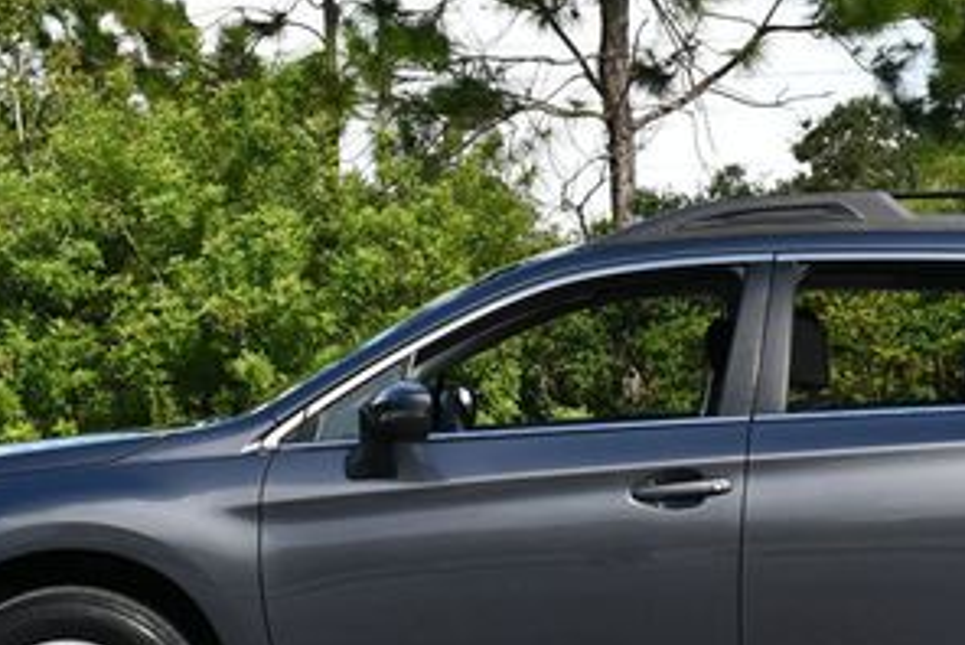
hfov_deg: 18.8
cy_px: 306
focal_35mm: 108
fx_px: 2898
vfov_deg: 12.7
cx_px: 659
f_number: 8
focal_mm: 25
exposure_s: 1/250
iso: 200
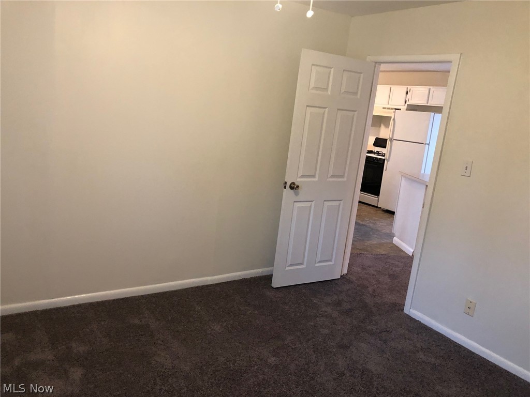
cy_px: 198
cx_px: 265
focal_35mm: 28
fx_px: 429
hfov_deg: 63.4
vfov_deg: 49.7
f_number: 1.8
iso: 80
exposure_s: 1/15
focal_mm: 3.99
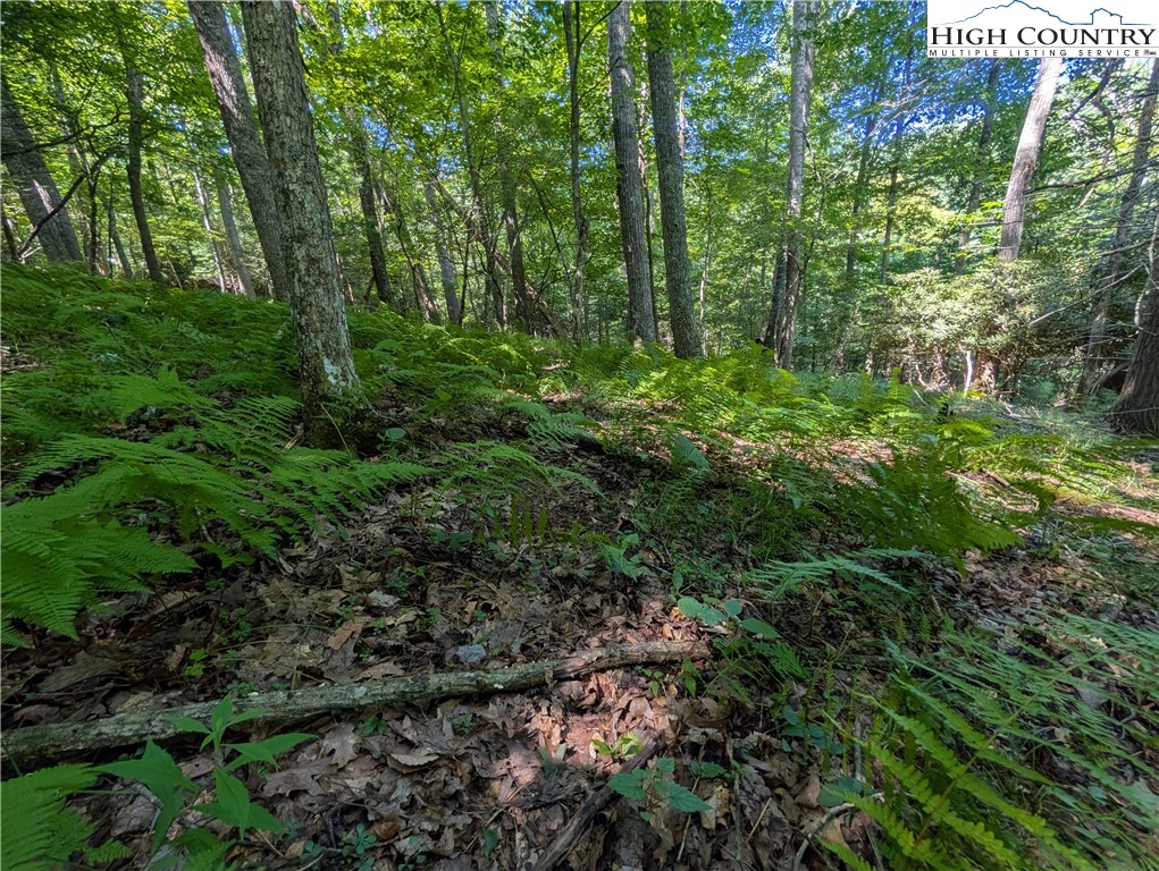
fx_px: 402
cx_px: 580
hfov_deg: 110.5
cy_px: 436
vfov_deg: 94.6
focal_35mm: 12
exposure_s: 1/121
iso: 45
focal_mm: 2.02
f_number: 1.7
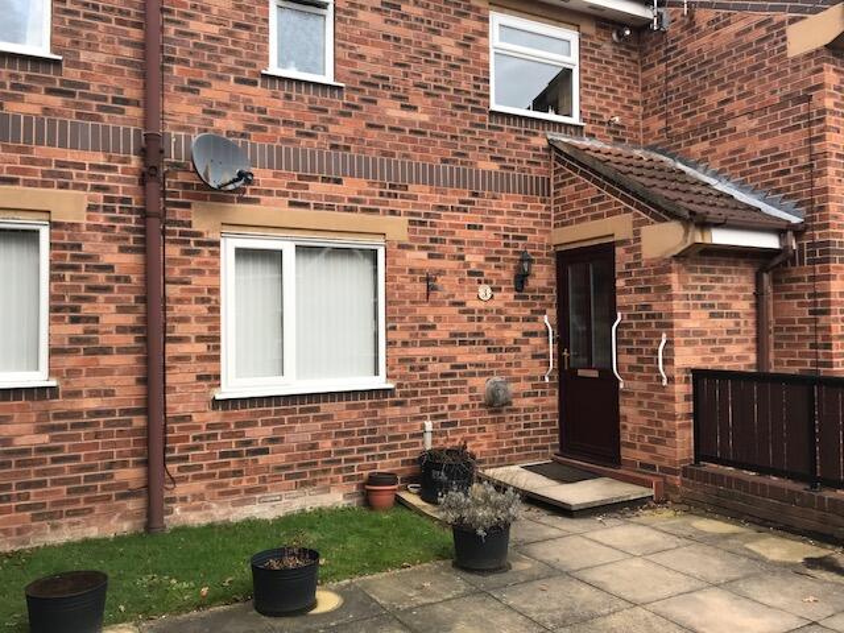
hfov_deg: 63.4
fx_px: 683
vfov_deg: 49.7
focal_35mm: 28
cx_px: 422
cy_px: 316
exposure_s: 1/476
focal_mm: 3.99
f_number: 1.8
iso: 20
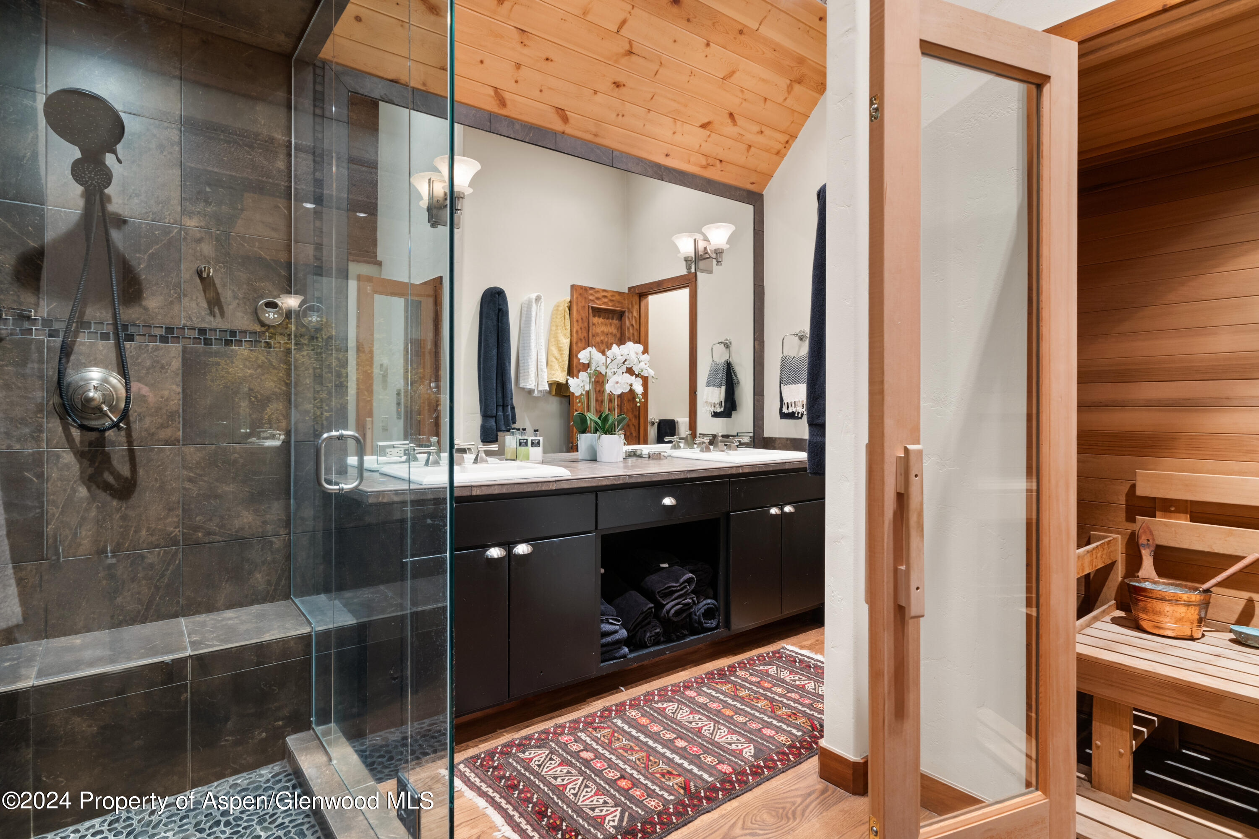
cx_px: 630
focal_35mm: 18
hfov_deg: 90.0
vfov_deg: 67.4
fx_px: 629
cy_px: 420
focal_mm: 18
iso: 500
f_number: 7.1
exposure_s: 1/1.25
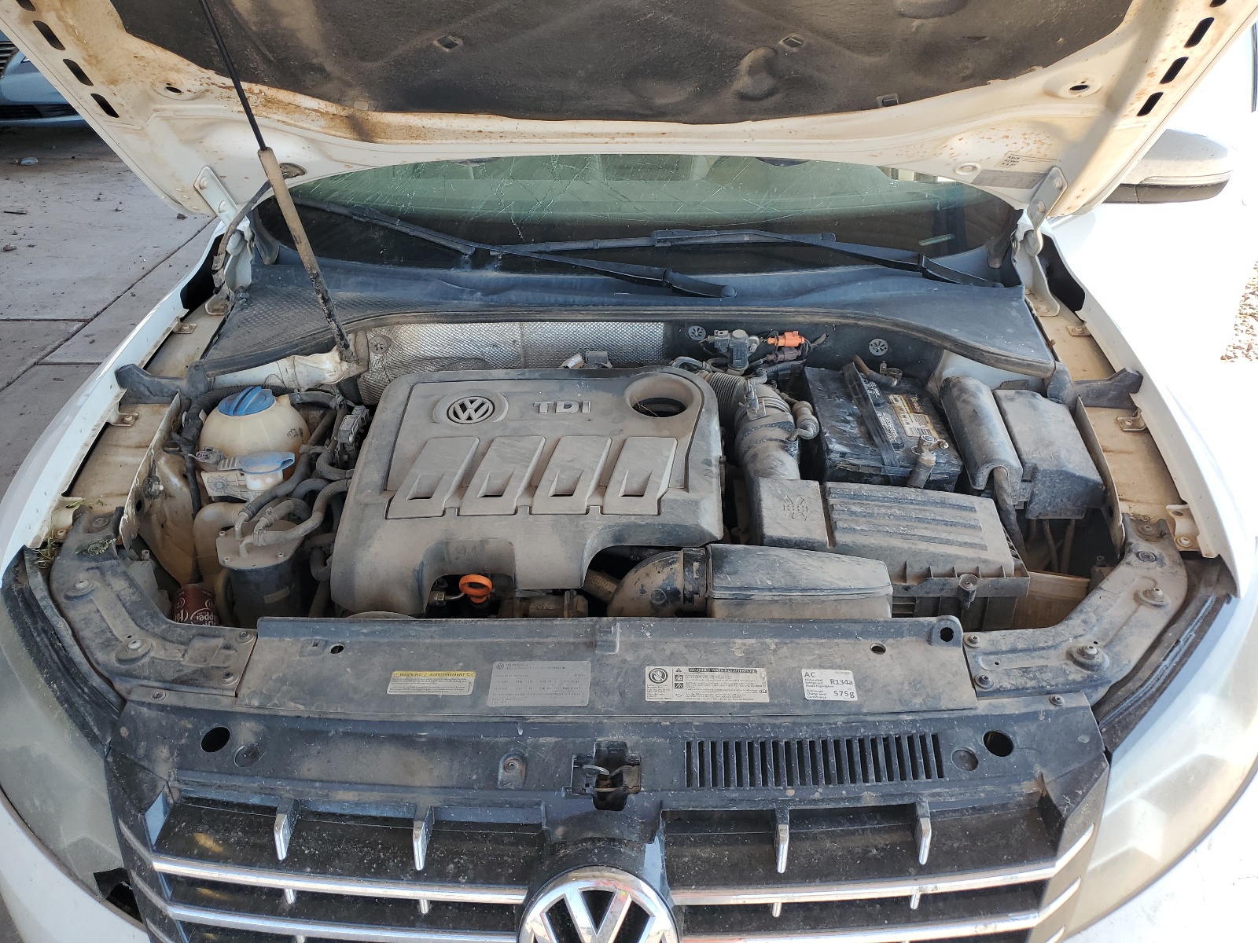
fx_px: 945
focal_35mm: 26
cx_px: 629
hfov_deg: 67.3
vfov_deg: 53.1
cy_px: 472
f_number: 1.5
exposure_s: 1/357
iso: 50
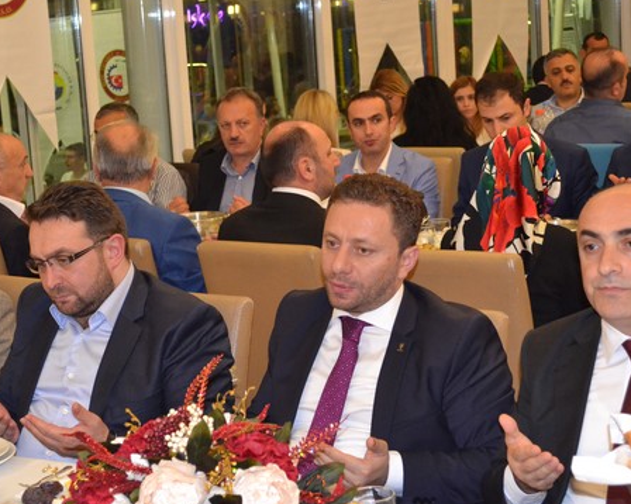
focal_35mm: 74
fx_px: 1376
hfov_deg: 25.8
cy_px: 253
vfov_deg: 20.8
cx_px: 282
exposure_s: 1/60
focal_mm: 35
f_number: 5
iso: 2800
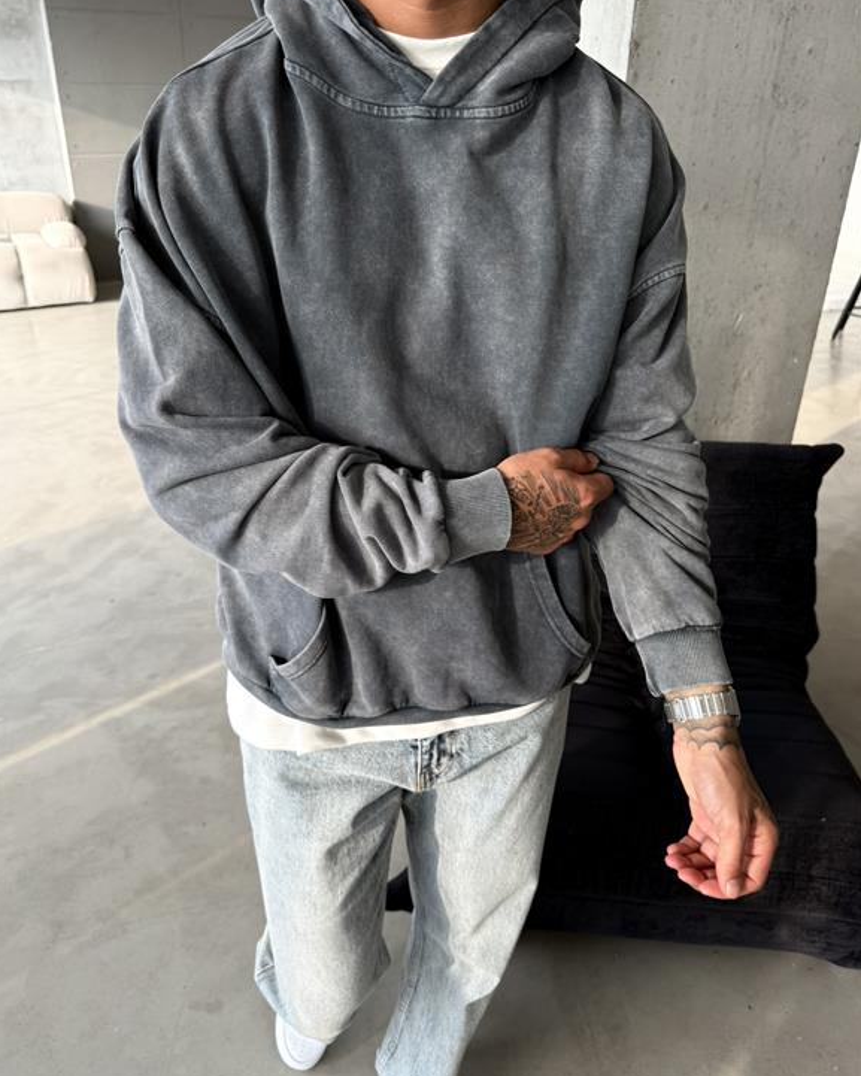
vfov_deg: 66.0
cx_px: 416
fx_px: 828
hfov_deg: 54.9
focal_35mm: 26
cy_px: 536
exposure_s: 1/138
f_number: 1.78
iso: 64
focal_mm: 6.76
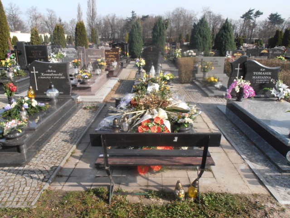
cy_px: 109
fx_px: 251
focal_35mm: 30
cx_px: 145
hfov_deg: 60.0
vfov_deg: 46.8
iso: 80
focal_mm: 5.25
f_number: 8.8
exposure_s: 1/100
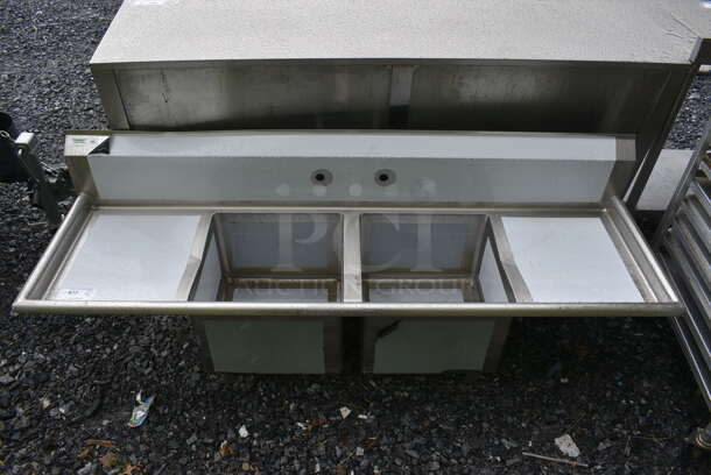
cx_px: 356
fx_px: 534
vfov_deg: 48.0
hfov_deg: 67.3
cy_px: 238
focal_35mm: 27
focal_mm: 18
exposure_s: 1/250
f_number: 7.1
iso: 200
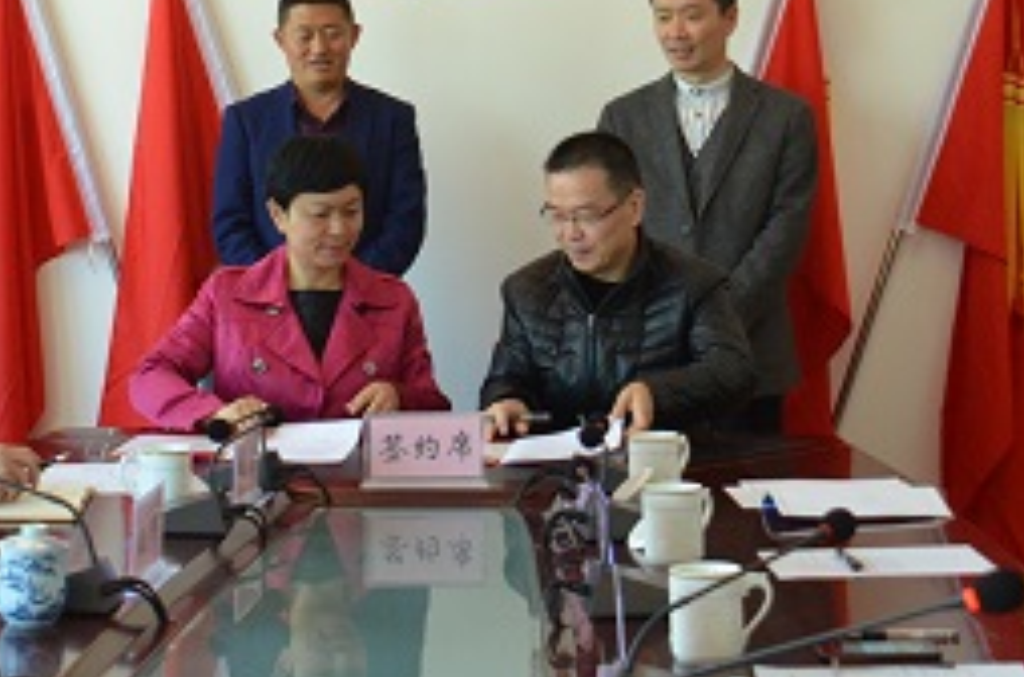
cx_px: 399
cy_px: 32
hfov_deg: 22.4
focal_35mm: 91
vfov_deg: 14.7
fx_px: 2582
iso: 1600
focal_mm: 26
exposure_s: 1/100
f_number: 5
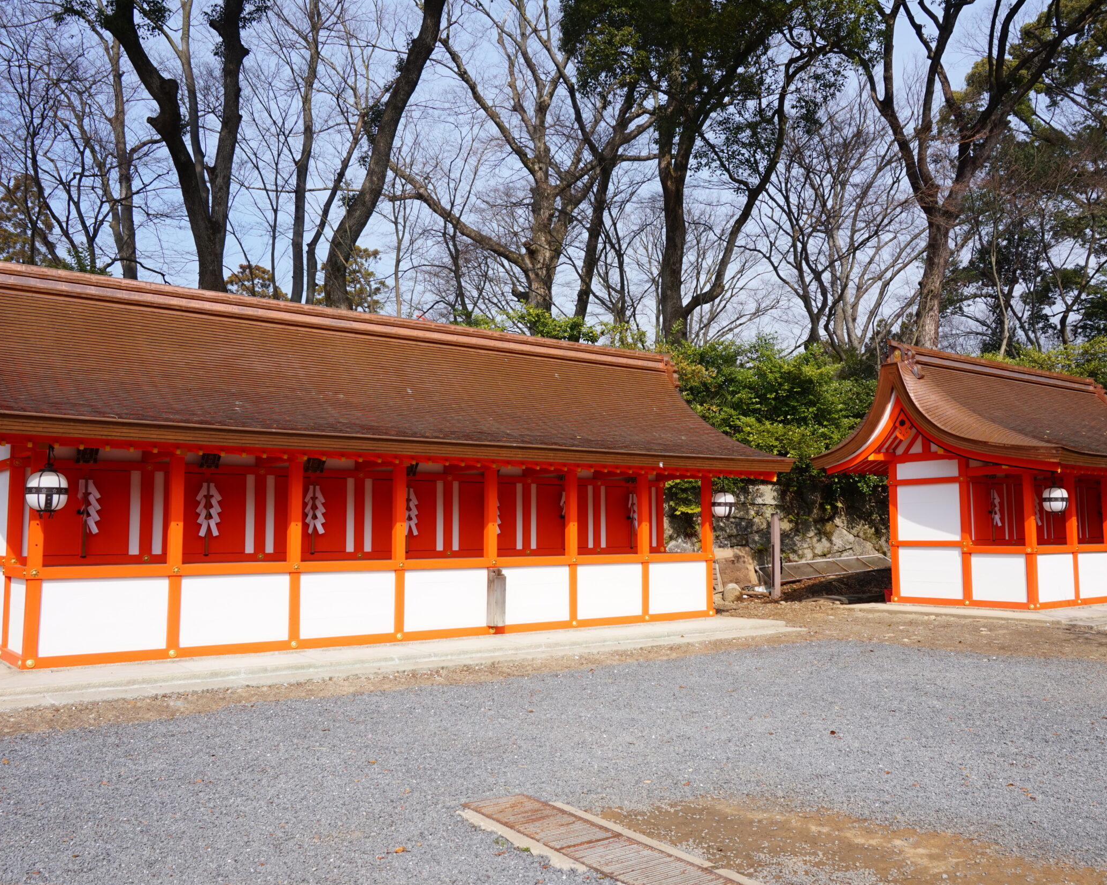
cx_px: 578
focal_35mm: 30
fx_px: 969
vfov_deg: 49.1
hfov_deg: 59.4
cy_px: 447
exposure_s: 1/80
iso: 100
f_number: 11
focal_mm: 17
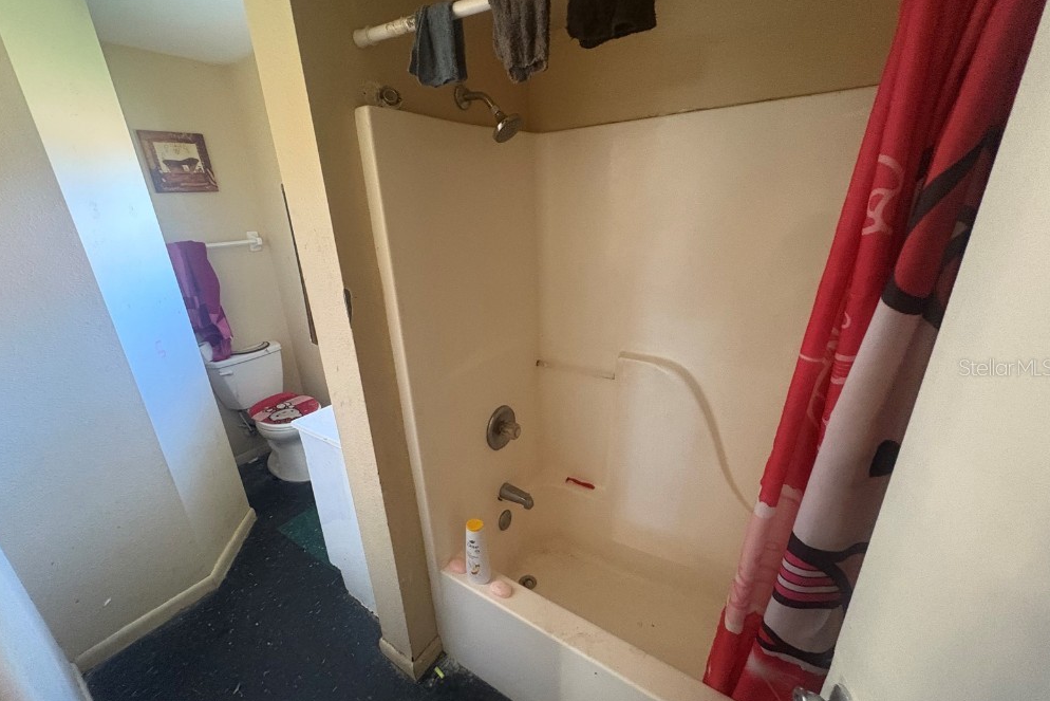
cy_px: 367
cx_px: 518
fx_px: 438
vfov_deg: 77.3
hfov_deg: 100.4
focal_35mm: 15
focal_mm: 2.22
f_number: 2.2
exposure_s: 1/40
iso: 640
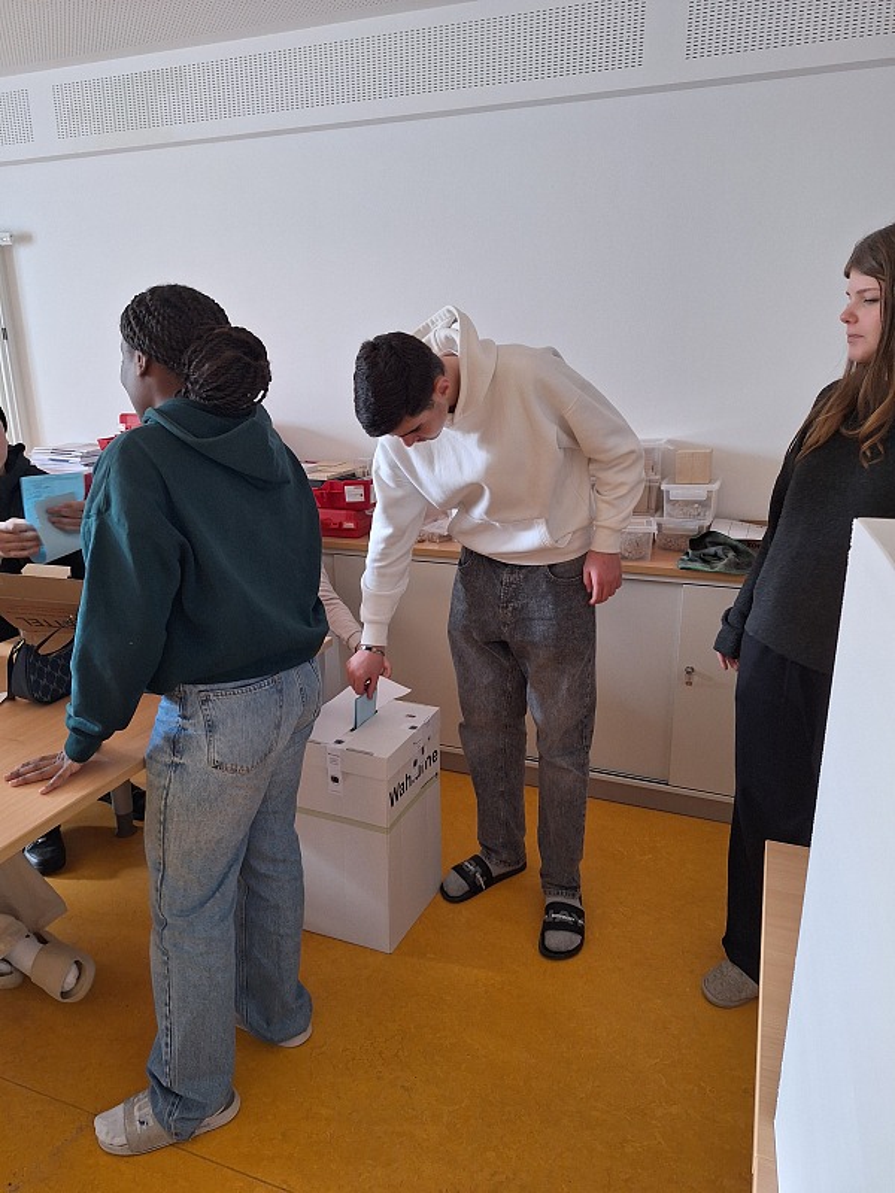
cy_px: 596
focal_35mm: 23
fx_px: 793
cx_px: 448
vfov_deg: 73.9
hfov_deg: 58.9
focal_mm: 5.54
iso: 200
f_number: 1.8
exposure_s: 1/33
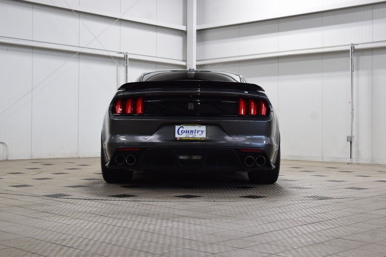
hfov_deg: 36.9
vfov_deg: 25.1
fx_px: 579
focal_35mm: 54
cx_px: 193
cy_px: 128
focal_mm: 36
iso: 400
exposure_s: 1/15
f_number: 6.3
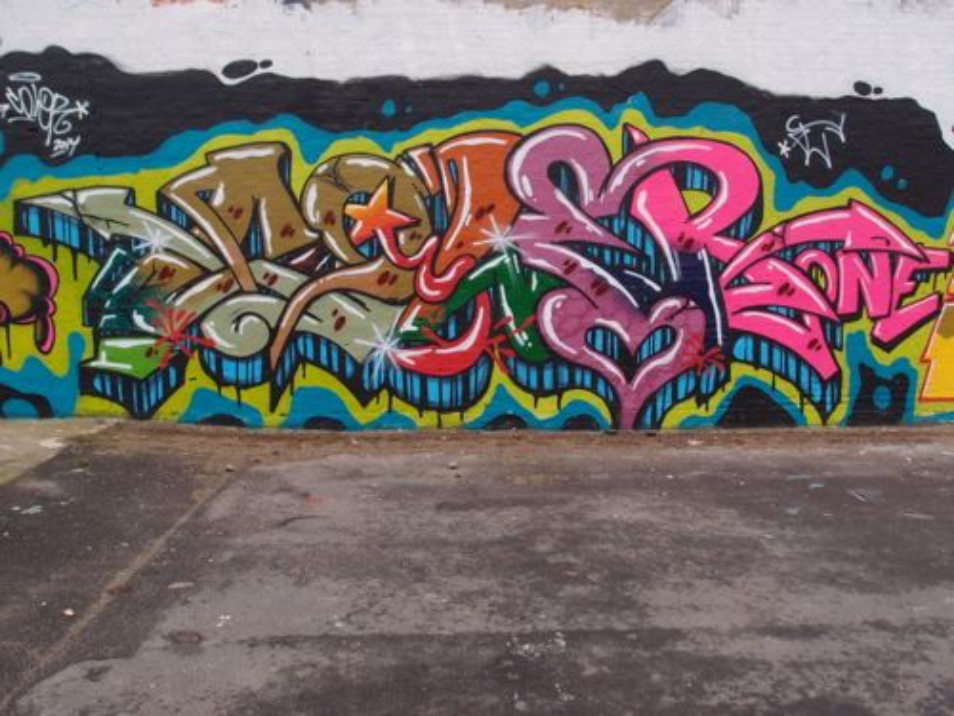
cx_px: 477
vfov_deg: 49.7
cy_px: 358
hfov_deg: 63.4
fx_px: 772
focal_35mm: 28
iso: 100
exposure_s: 1/320
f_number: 2.5
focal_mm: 6
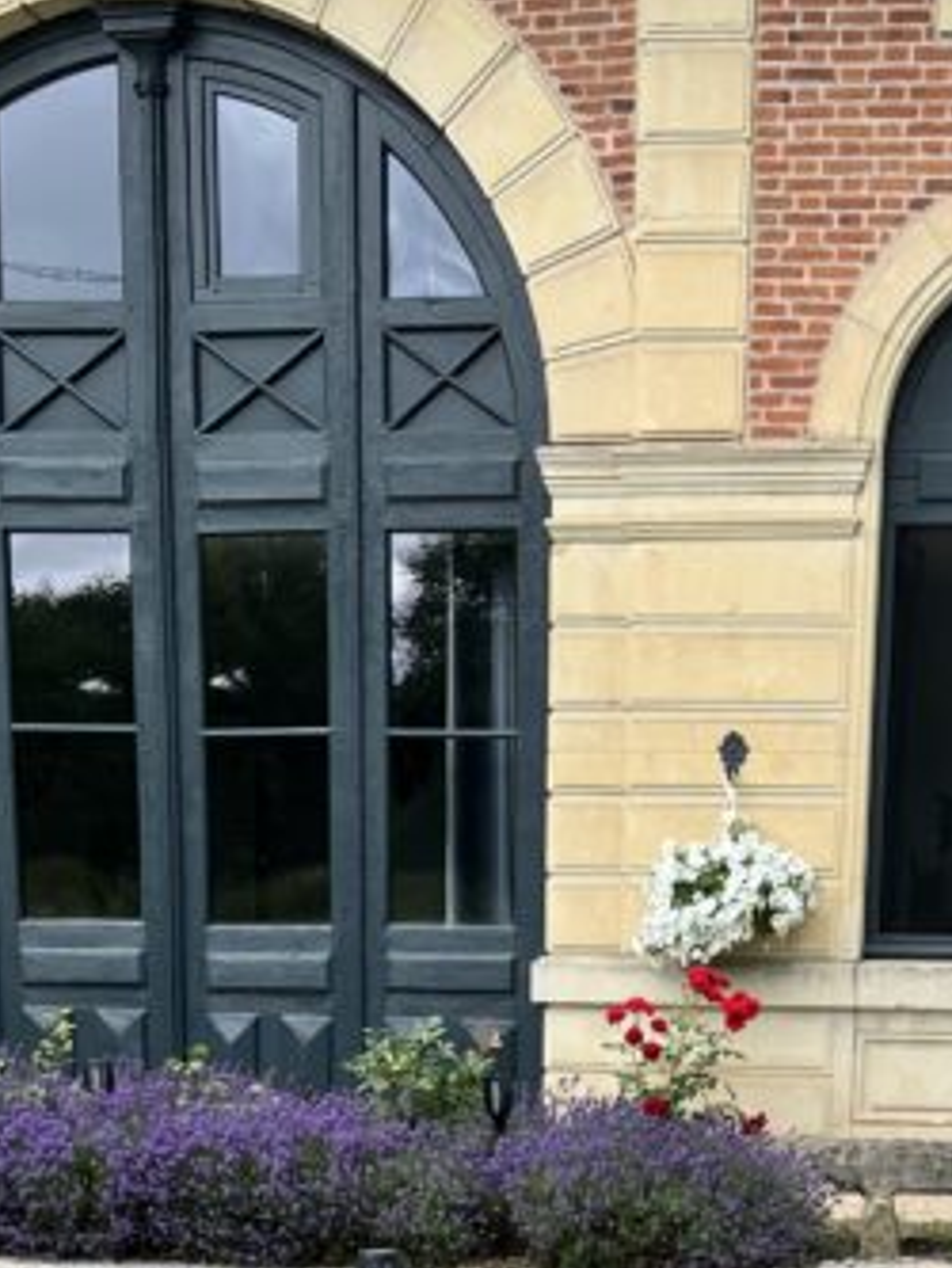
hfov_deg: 18.4
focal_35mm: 80
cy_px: 1759
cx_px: 560
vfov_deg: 21.5
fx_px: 2932
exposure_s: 1/1175
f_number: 1.6
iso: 50
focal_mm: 5.1
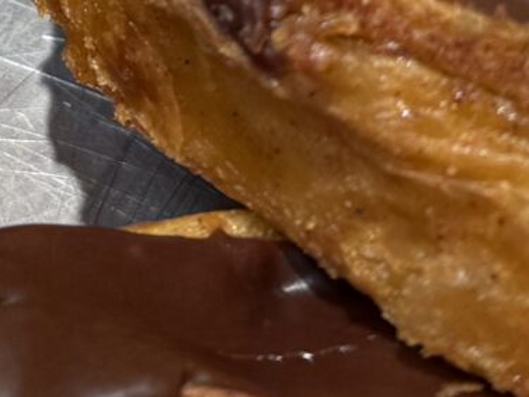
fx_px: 2492
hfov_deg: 11.8
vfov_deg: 8.5
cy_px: -494
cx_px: -145
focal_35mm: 163
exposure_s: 1/100
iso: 64
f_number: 1.78
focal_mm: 6.76
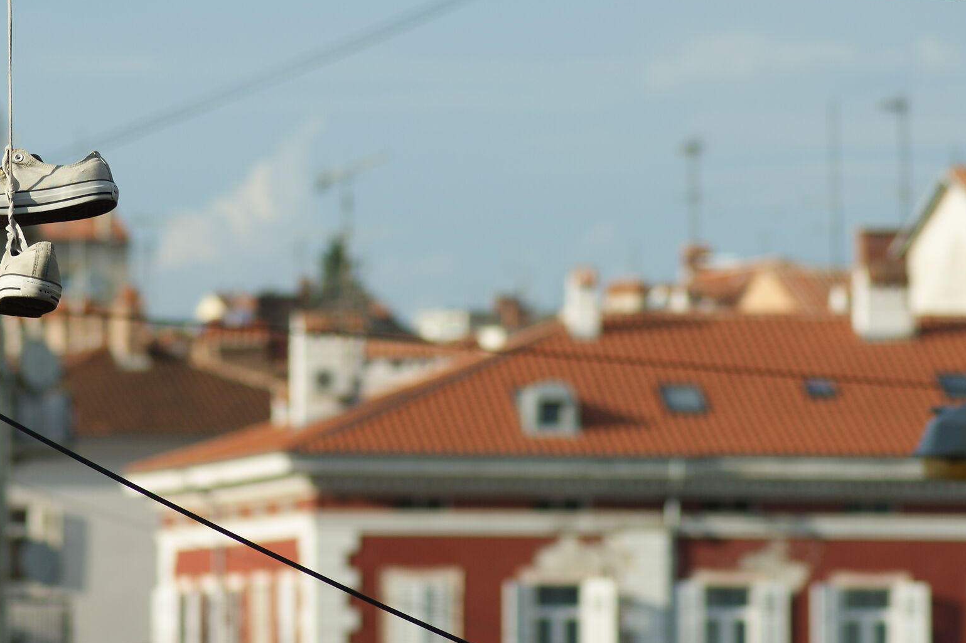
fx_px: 8468
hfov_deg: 6.5
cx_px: 343
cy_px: 193
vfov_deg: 4.3
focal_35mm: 316
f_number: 5.6
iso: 100
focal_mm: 135
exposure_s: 1/400
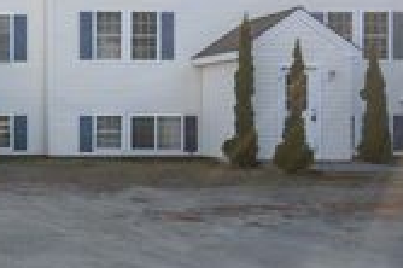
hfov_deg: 26.8
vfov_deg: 21.5
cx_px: -123
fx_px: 705
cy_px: 103
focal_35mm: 63
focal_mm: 21
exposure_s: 1/60
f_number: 9
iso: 64
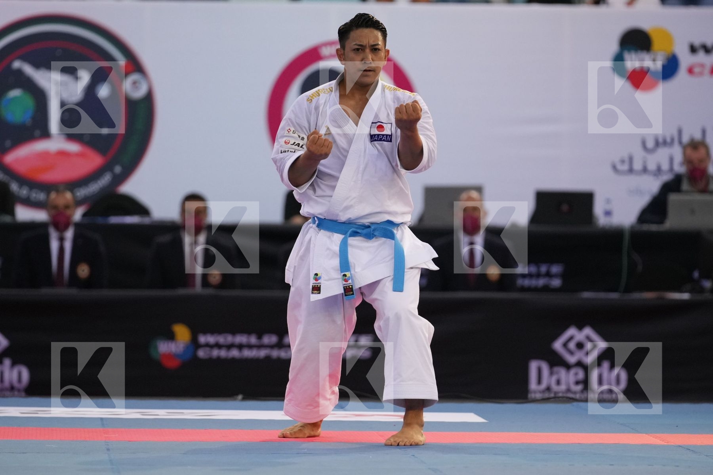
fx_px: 5842
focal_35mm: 295
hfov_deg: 7.0
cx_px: 356
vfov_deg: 4.7
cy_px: 238
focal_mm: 197
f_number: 2.8
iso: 2000
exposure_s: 1/1000
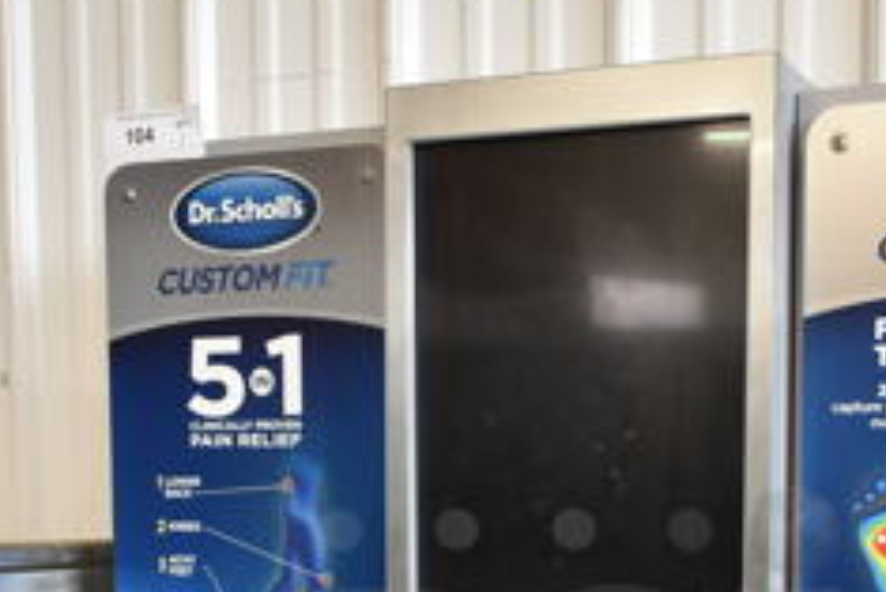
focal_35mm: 70
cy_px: 682
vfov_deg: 18.6
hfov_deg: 28.7
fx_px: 1724
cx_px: 573
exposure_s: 1/30
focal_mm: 18
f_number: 3.5
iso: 280
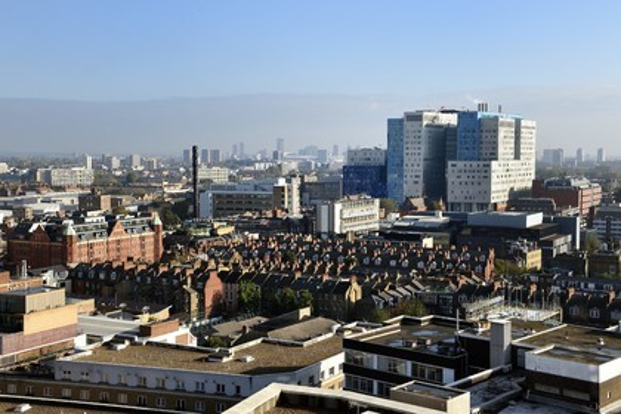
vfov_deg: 27.0
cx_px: 310
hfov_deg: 39.6
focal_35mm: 50
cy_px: 207
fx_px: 862
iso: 200
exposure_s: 1/320
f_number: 10
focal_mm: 50
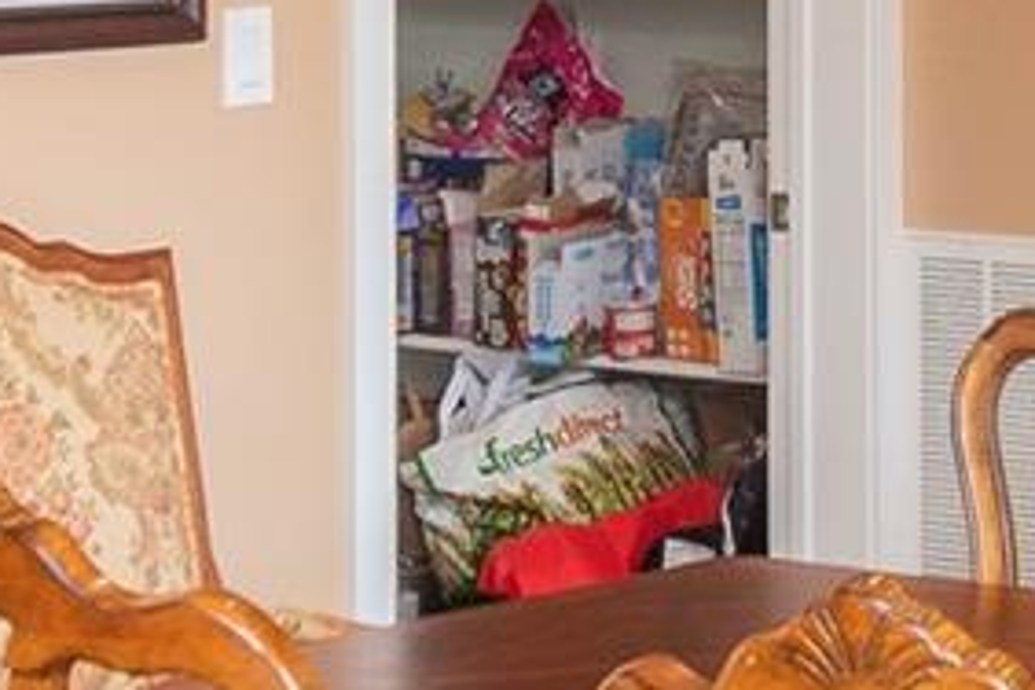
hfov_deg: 17.3
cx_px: 1446
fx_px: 3134
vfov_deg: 12.5
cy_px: 119
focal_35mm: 109
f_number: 5
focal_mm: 10
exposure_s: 1/60
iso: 400
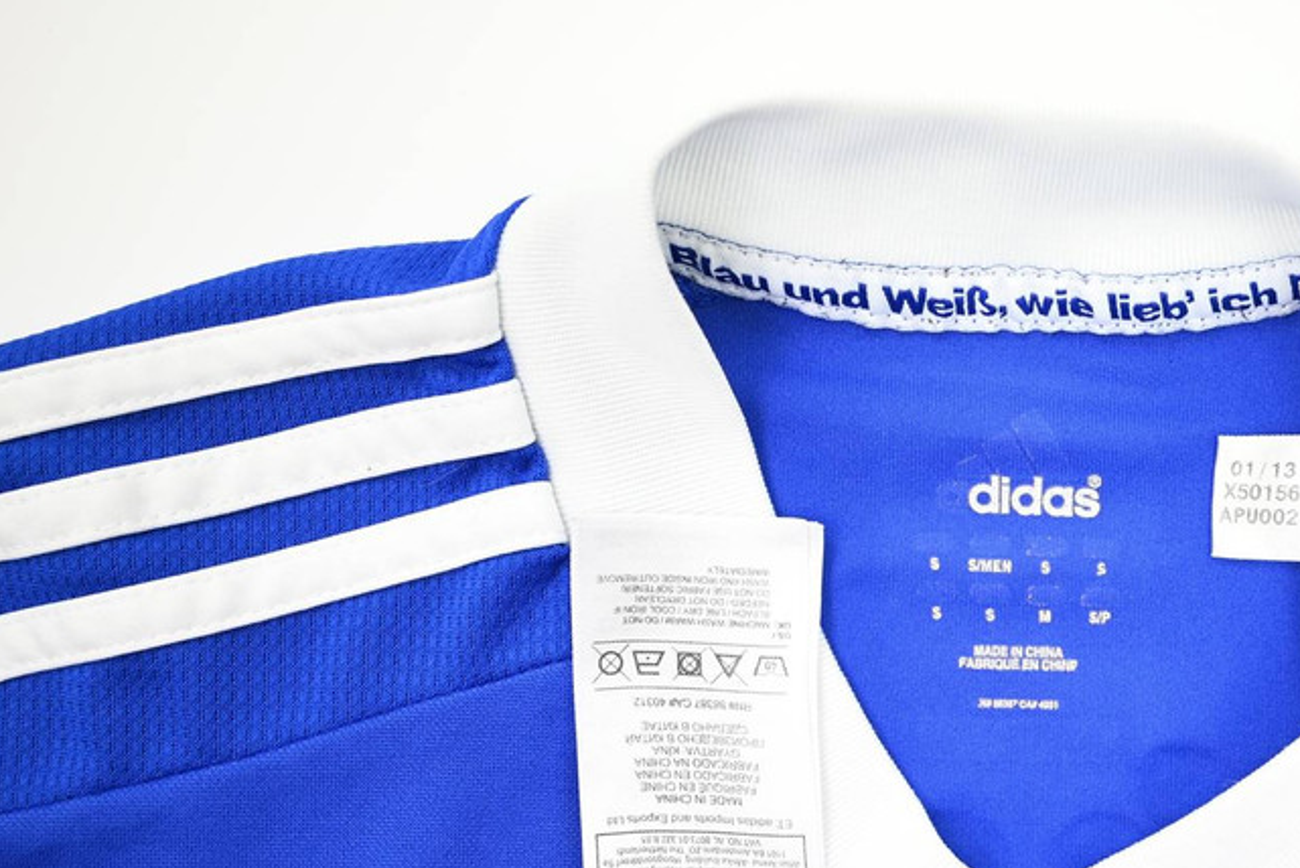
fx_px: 1835
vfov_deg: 26.5
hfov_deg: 37.9
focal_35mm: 51
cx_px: 995
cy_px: 586
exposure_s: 1/180
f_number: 4.8
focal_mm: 32.5
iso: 400
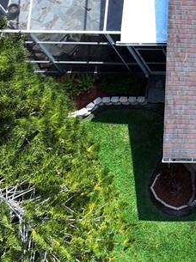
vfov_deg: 15.4
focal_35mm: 126
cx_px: 431
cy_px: 6
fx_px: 953
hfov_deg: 10.5
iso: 100
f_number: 3.2
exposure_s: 1/400
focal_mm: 12.29
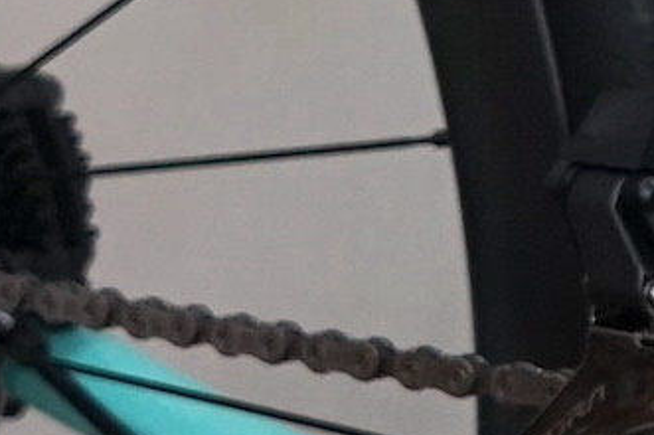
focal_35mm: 219
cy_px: -314
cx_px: 2130
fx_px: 3974
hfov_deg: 7.8
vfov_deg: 6.2
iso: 800
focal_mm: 29
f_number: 4
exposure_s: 1/160
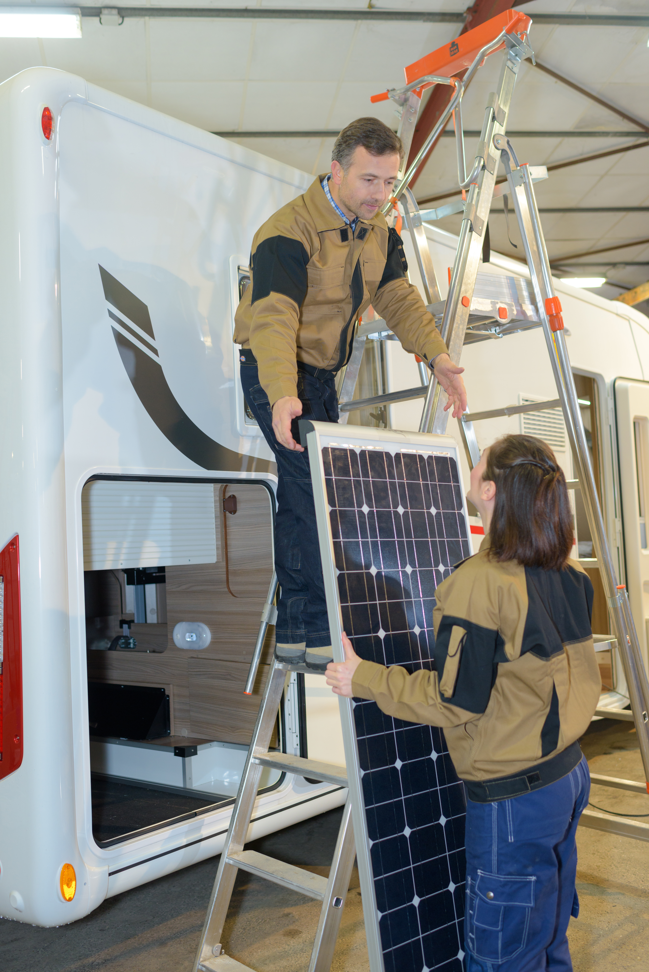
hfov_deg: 37.9
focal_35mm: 35
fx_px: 946
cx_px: 324
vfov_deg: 54.4
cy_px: 486
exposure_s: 1/50
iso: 400
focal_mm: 35
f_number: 3.2
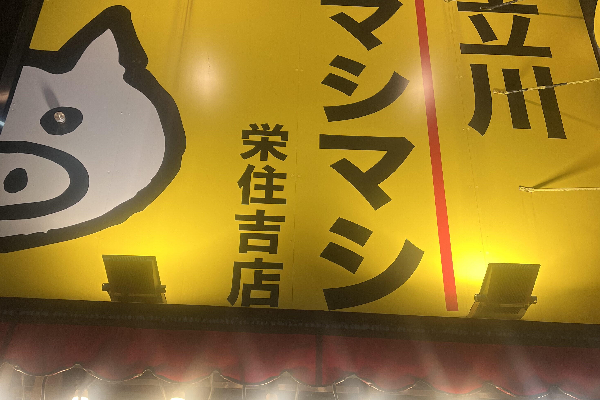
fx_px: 467
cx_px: 310
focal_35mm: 28
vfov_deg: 46.3
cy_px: 176
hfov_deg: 65.5
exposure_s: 1/120
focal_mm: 5.1
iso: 64
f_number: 1.6
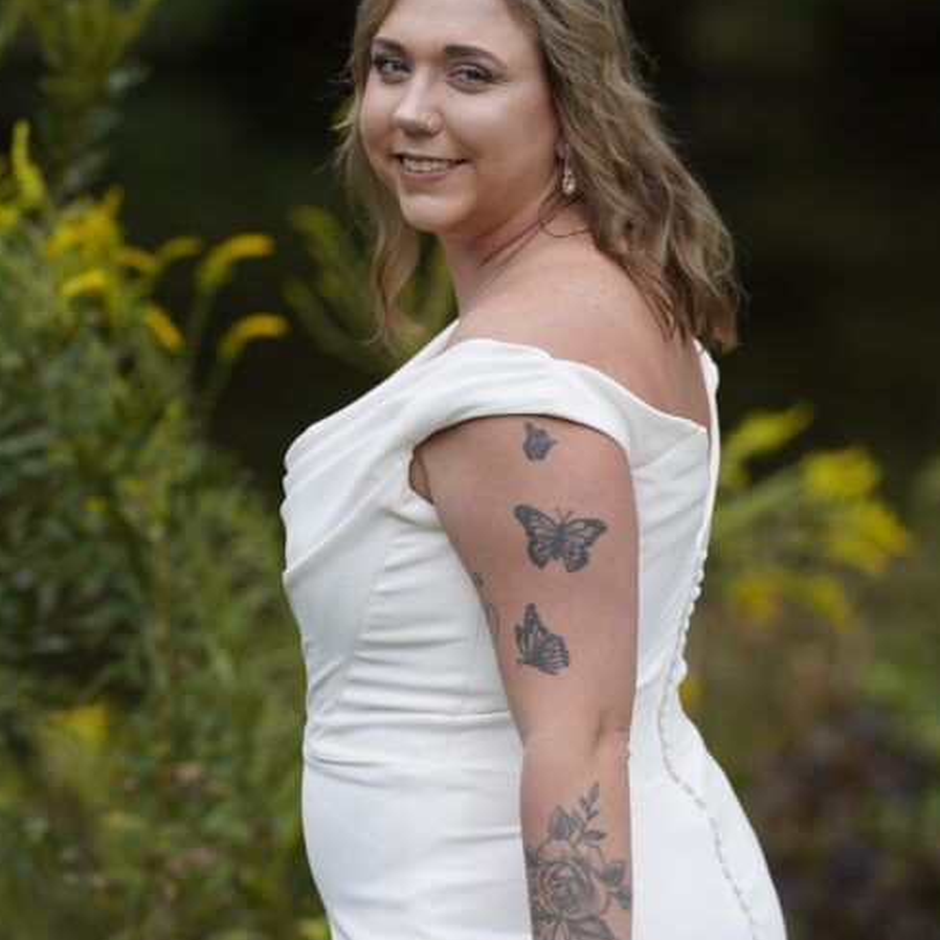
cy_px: 542
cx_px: 467
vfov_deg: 9.4
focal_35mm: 187
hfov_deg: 9.4
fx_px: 5745
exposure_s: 1/800
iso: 100
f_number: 2.5
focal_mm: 135
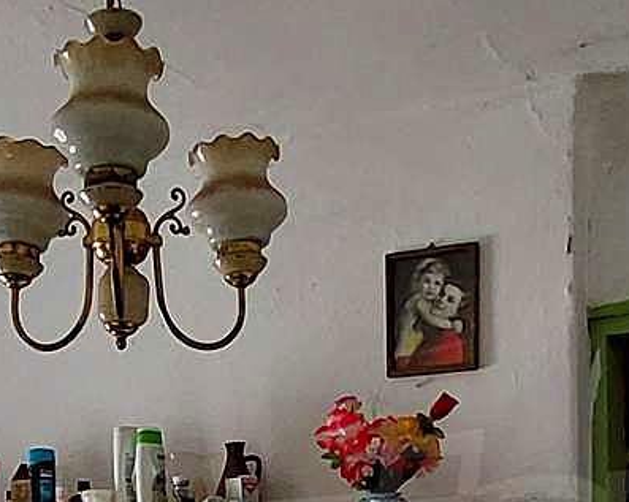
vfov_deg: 21.1
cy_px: 694
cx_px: 242
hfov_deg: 29.5
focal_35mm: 64
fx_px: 1191
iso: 250
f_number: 2.2
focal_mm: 1.74
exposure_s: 1/50
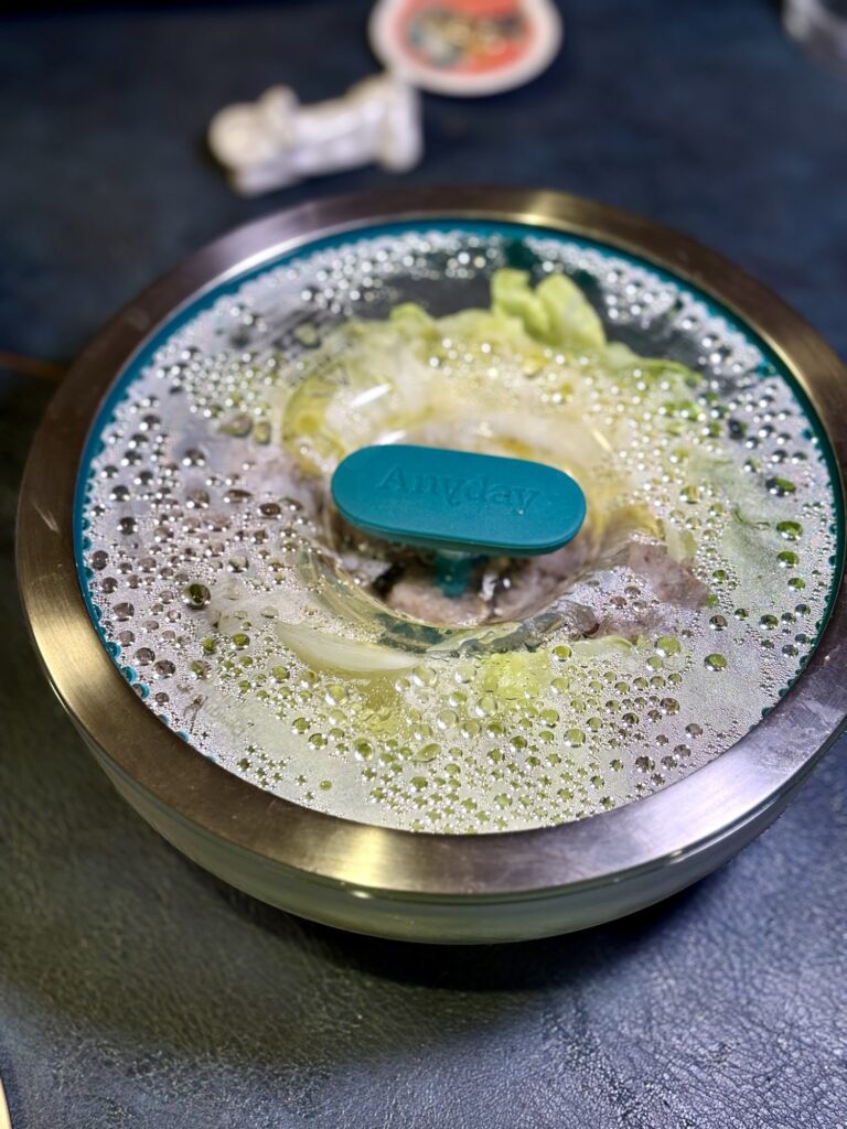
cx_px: 424
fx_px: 1696
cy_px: 564
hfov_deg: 28.0
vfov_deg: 36.8
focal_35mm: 52
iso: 50
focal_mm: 5.96
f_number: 1.6
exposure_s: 1/108
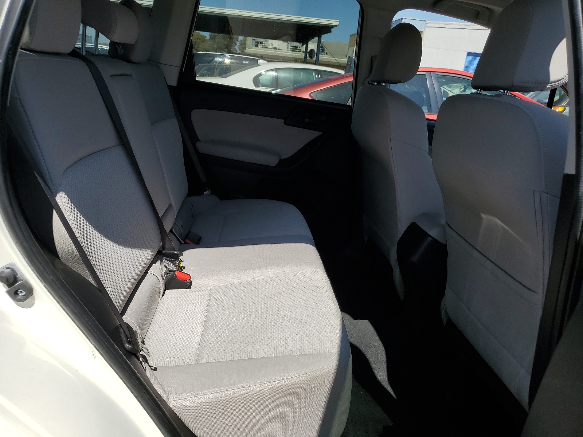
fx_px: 438
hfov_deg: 67.3
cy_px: 218
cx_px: 292
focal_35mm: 26
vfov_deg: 53.1
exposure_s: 1/3333
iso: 50
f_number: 1.5
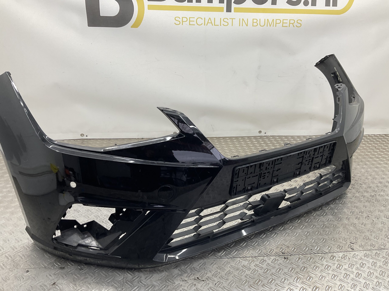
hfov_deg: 61.7
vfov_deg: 48.2
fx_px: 326
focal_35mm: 29
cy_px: 146
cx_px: 194
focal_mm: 3
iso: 32
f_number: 1.8
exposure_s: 1/120
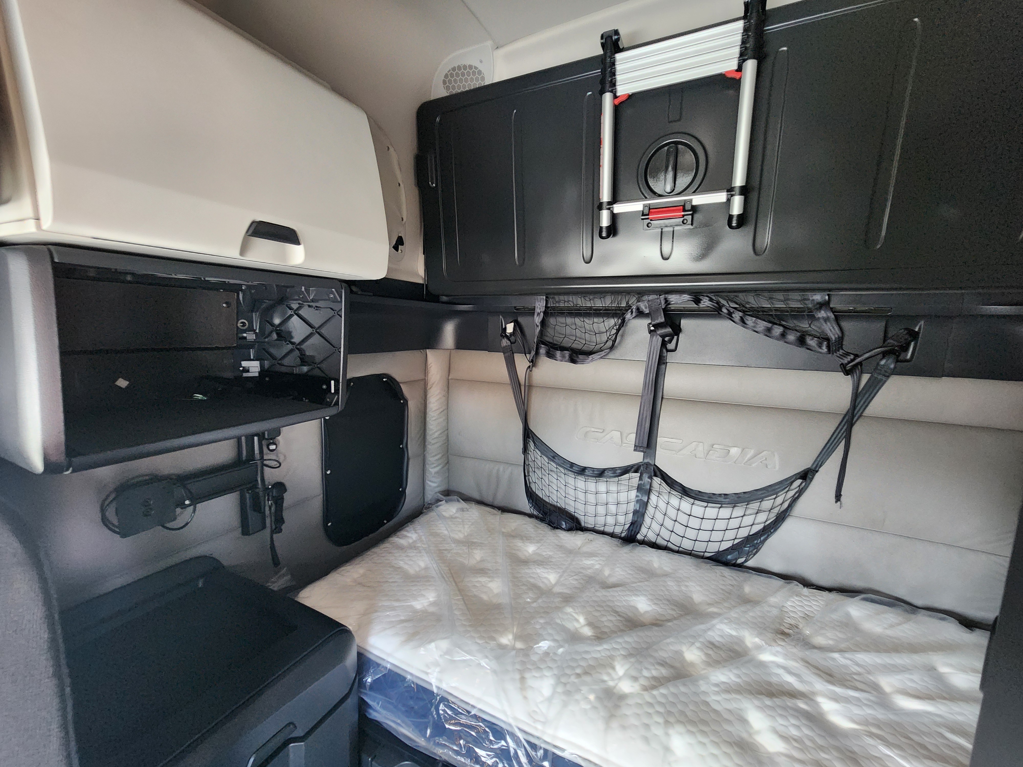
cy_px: 384
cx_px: 512
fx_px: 384
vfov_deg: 89.9
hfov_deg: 106.2
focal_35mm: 13
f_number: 2.2
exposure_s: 1/30
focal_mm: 2.2
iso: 500
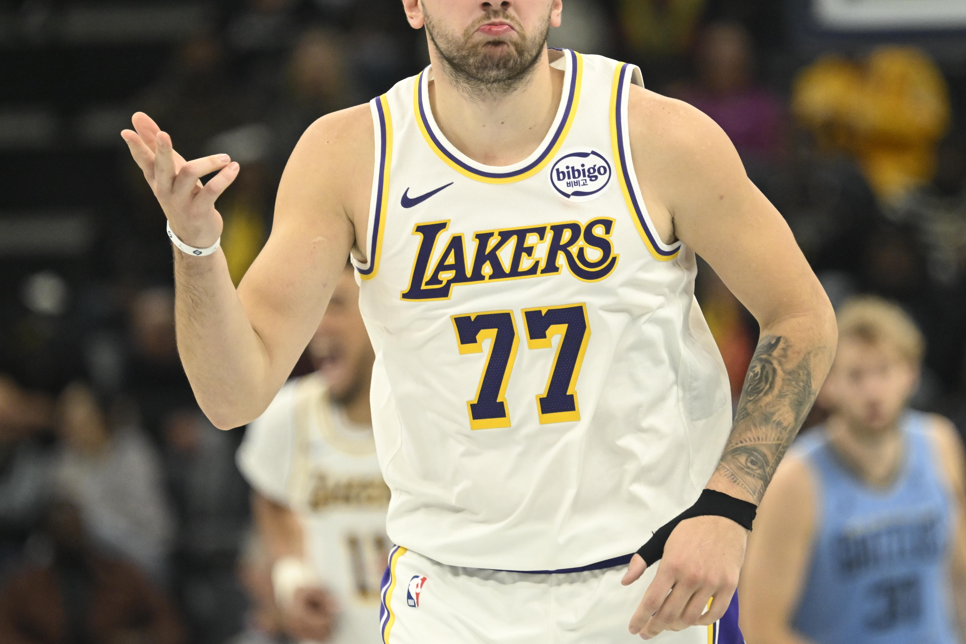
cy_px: 251
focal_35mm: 465
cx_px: 521
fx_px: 12477
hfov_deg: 4.4
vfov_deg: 3.0
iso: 4000
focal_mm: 300
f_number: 4
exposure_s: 1/1000
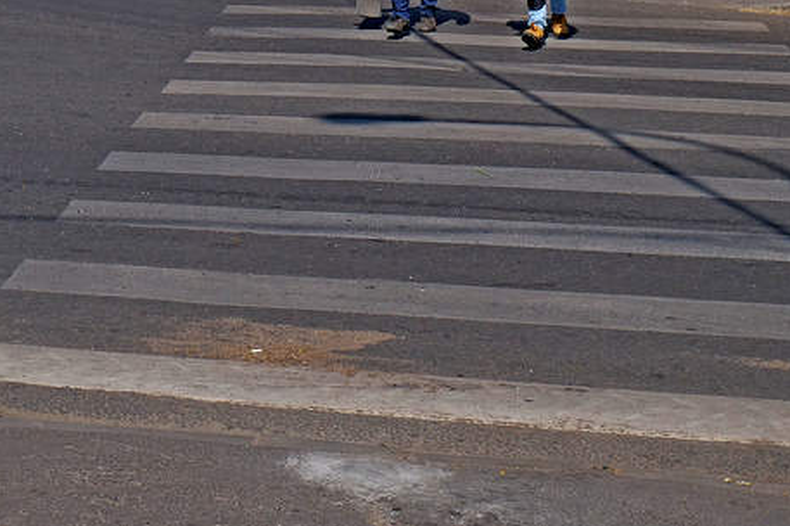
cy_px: -299
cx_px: 228
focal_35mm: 82
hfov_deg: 24.6
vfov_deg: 15.2
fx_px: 1798
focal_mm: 18
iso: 200
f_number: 11
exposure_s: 1/320
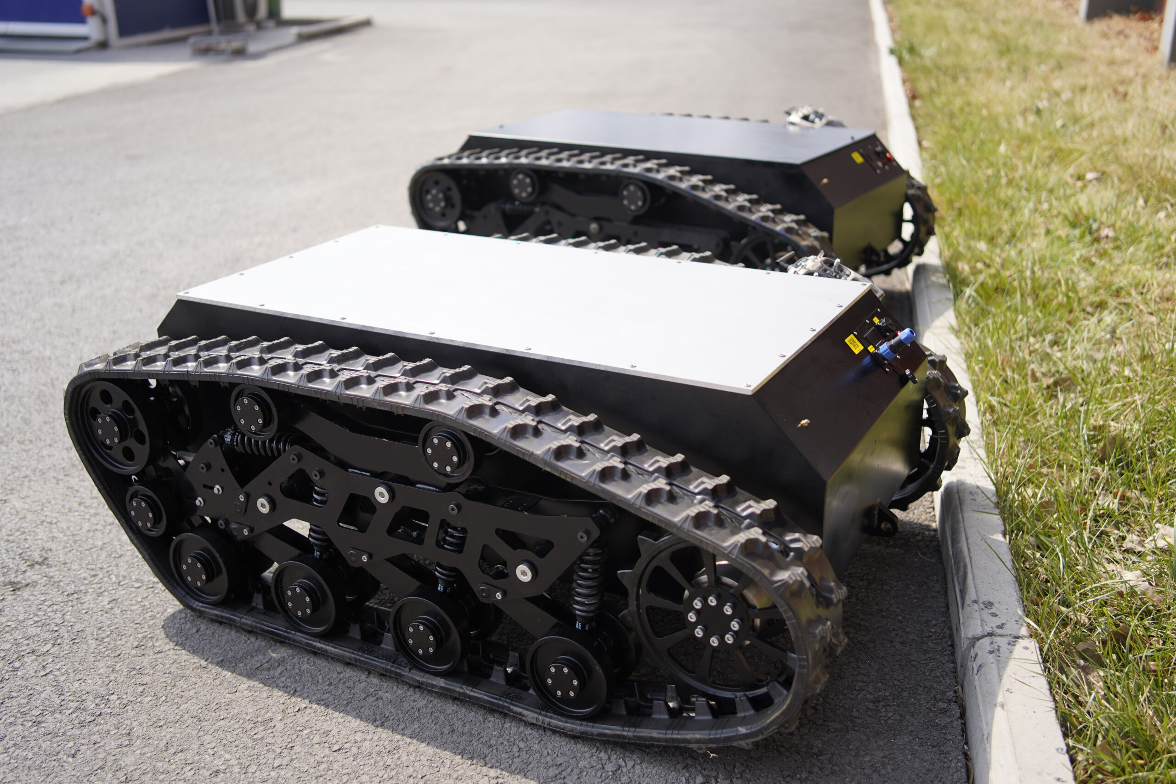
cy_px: 392
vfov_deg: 37.9
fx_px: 1143
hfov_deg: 54.4
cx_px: 588
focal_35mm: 35
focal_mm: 35
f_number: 2
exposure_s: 1/1600
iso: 100
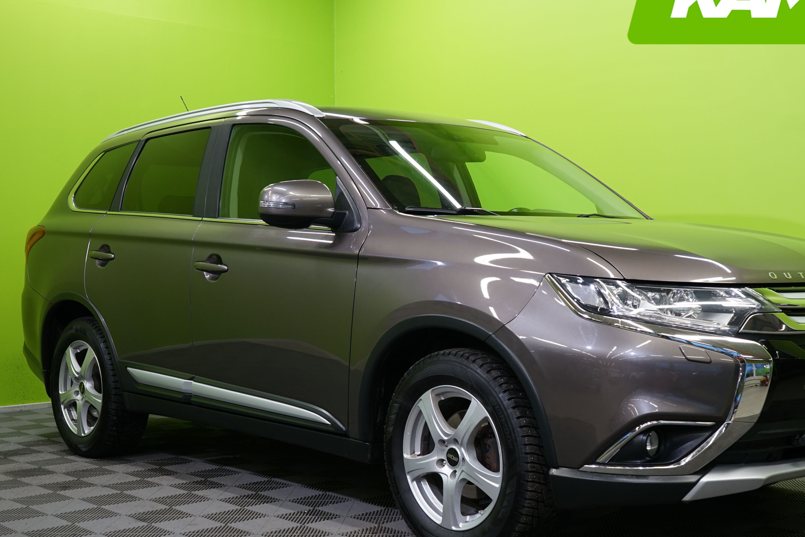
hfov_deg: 38.7
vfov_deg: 26.5
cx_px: 476
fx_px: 1140
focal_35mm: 51
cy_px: 304
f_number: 5.6
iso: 500
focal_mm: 34
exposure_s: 1/30
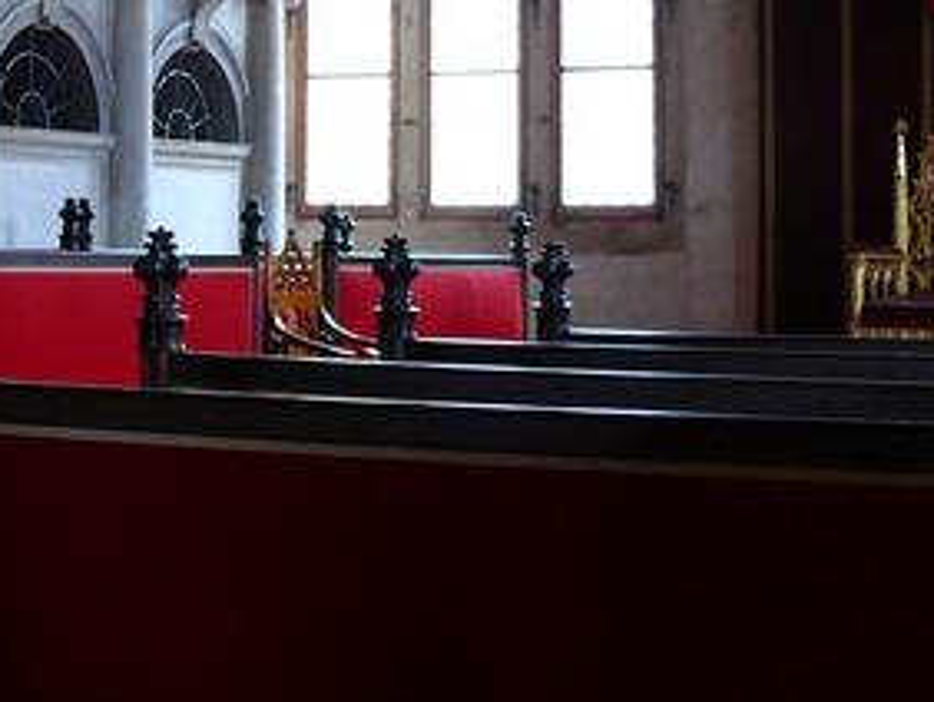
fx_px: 2511
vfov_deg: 15.5
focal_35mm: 93
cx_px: 93
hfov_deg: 20.6
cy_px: -50
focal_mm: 7.4
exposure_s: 1/20
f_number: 2.8
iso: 200
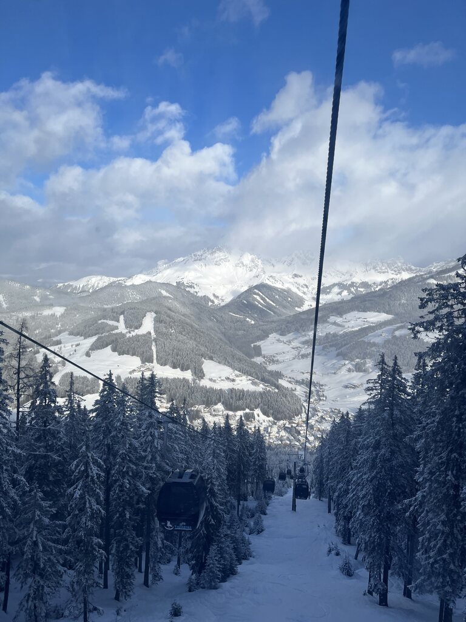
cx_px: 233
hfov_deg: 53.1
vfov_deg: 67.3
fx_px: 467
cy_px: 311
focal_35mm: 26
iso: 50
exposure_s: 1/2101
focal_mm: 5.1
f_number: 1.6
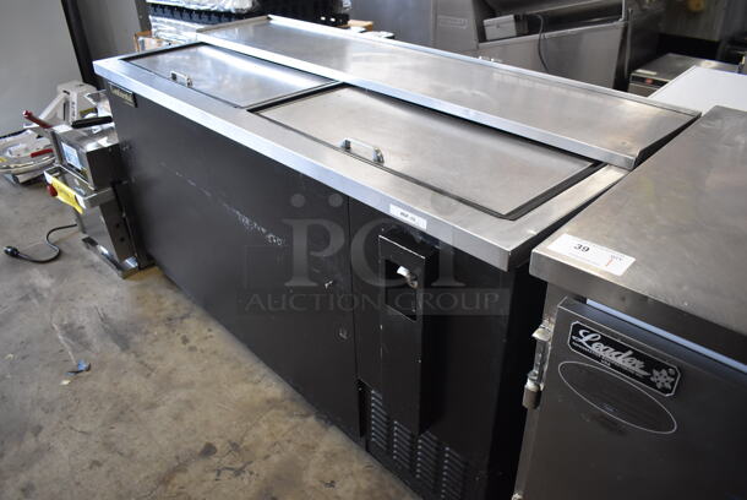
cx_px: 374
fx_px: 561
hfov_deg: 67.3
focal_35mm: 27
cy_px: 250
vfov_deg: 48.0
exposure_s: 1/125
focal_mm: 18
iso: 1600
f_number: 3.5
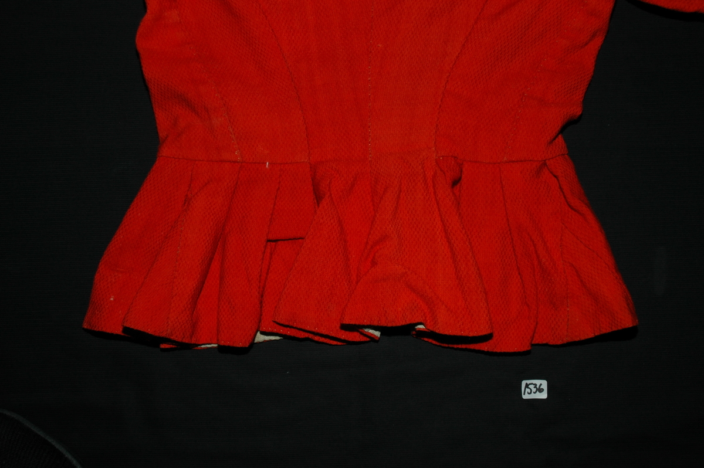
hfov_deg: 48.0
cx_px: 352
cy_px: 234
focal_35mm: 40
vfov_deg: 33.0
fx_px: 791
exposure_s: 1/60
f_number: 11
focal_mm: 27
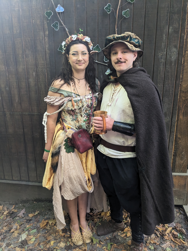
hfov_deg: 51.4
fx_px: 196
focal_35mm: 27
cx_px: 94
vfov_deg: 65.3
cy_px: 126
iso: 323
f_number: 1.73
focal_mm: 4.38
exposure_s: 1/120
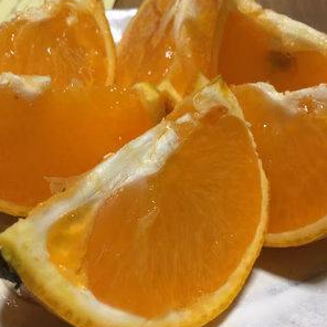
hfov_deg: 44.9
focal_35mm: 37
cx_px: 164
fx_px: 395
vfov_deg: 44.8
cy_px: 189
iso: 80
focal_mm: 3.3
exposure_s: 1/30
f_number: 2.4
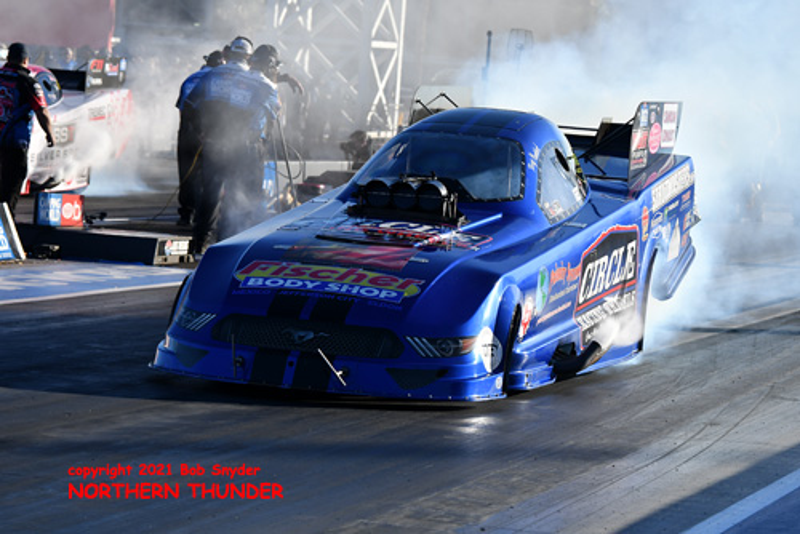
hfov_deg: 13.7
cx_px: 400
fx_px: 3335
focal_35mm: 150
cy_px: 267
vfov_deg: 9.2
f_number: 5.6
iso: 160
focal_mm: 100
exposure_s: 1/1000
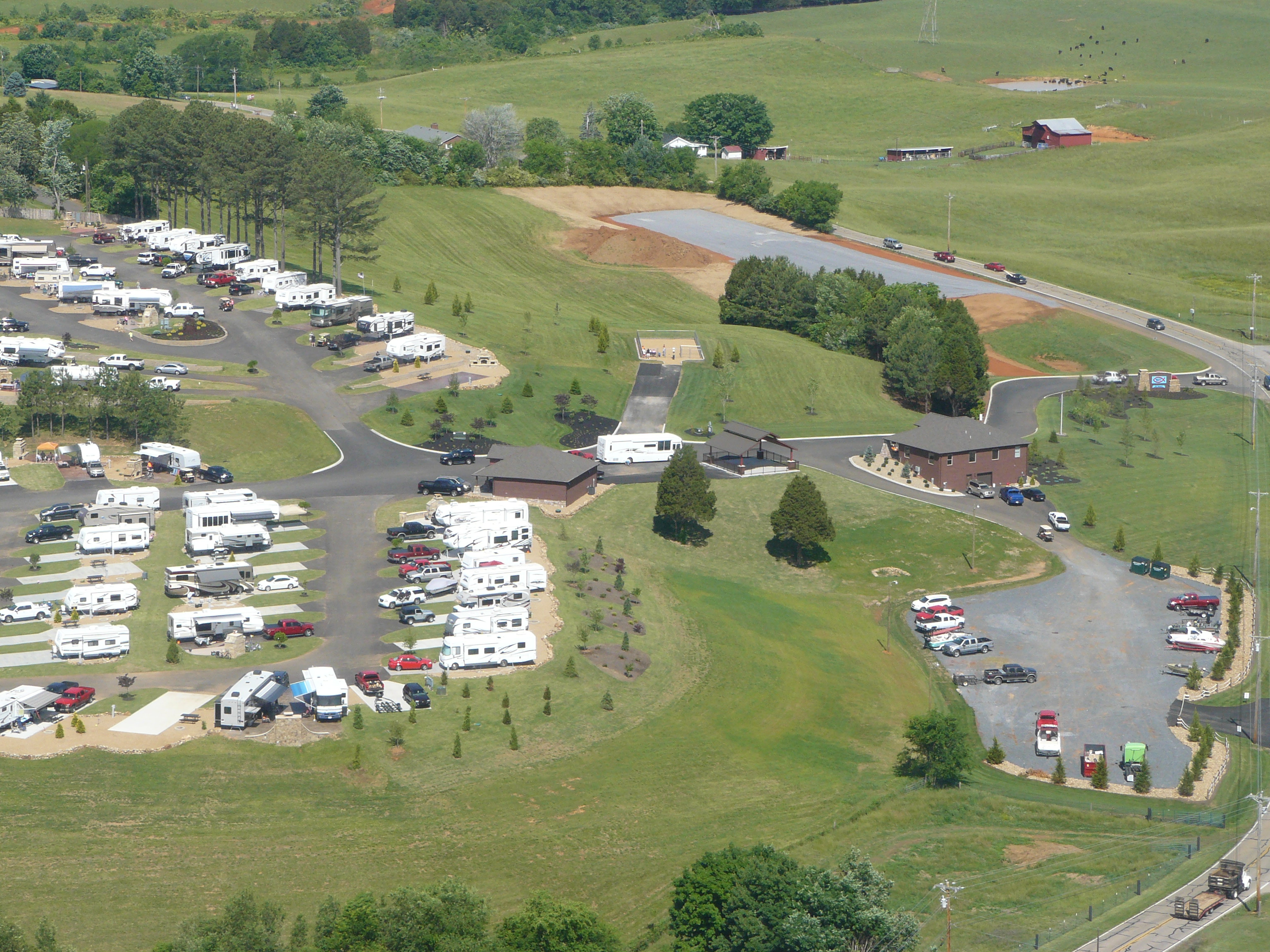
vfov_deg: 14.5
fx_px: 3742
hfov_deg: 19.3
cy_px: 476
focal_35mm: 102
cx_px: 635
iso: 100
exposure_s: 1/400
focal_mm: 16.9
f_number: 5.6
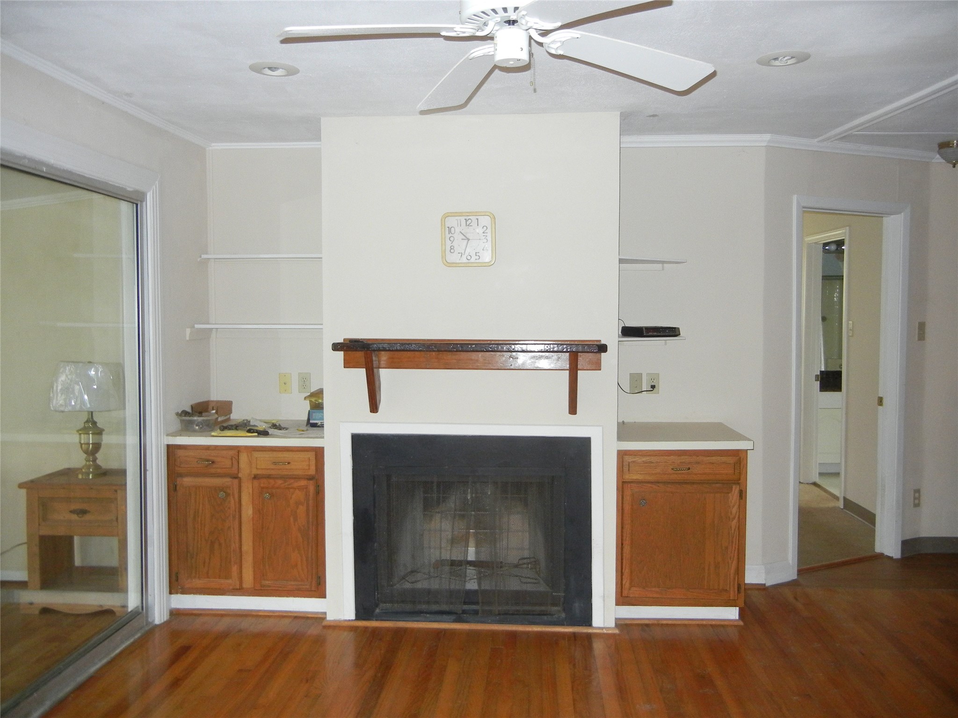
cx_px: 479
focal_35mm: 30
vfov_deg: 46.8
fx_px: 830
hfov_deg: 60.0
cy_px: 359
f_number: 3.5
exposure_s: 1/30
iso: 456
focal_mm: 5.4
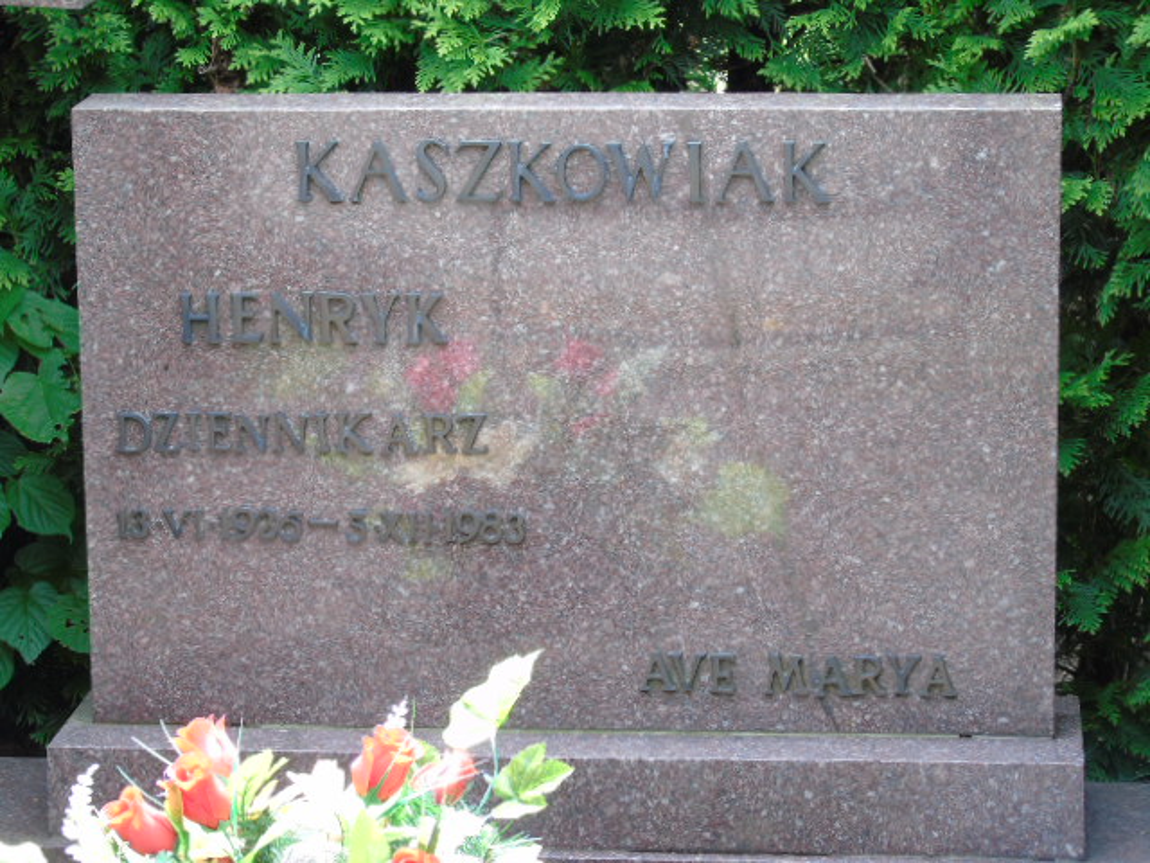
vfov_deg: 12.0
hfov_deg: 15.9
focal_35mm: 124
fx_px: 4119
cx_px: 575
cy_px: 432
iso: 100
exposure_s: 1/30
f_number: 4.6
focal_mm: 22
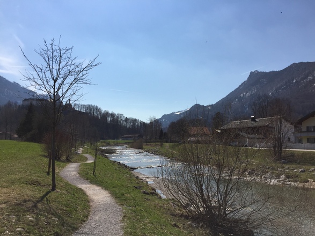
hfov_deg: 61.7
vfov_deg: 48.2
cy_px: 118
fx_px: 264
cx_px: 158
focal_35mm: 29
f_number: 2.2
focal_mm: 4.15
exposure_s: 1/3597
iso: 32
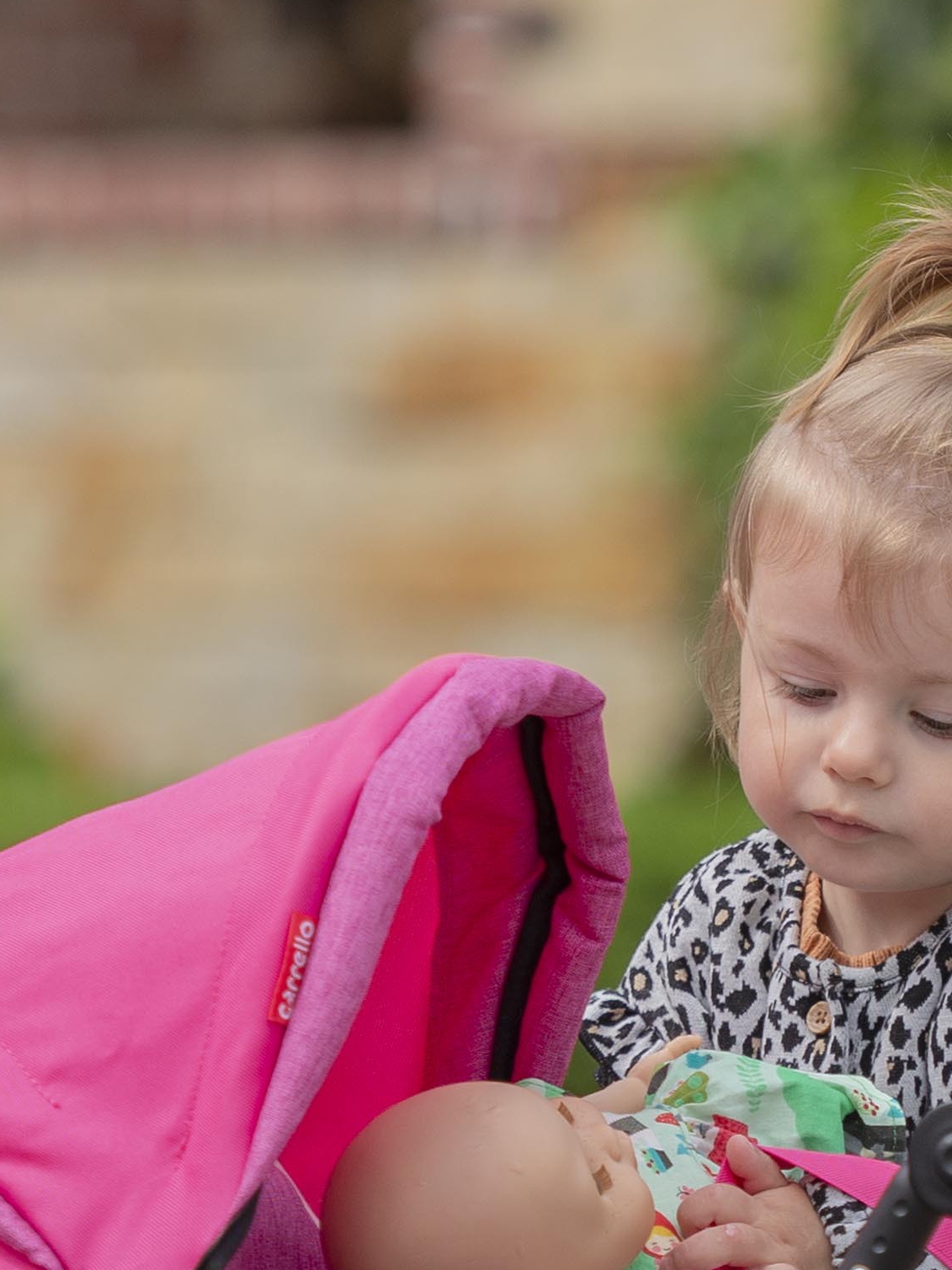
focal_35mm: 518
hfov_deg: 2.9
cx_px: 918
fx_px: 18995
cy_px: 1164
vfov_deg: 3.8
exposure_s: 1/1250
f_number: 2.8
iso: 125
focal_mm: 135
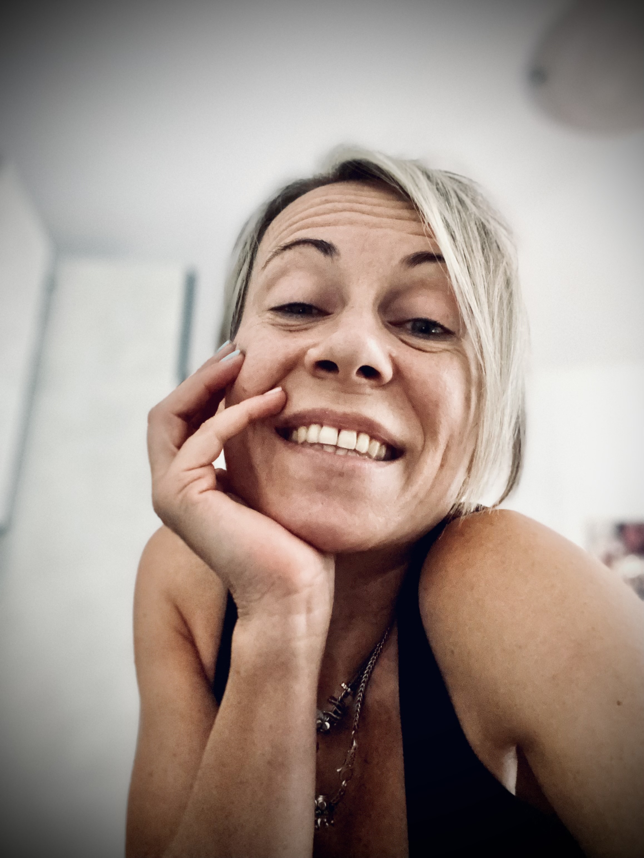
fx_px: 744
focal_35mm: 30
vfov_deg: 60.0
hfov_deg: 46.8
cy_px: 429
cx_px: 322
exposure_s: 1/15
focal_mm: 2.71
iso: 1600
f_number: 2.2
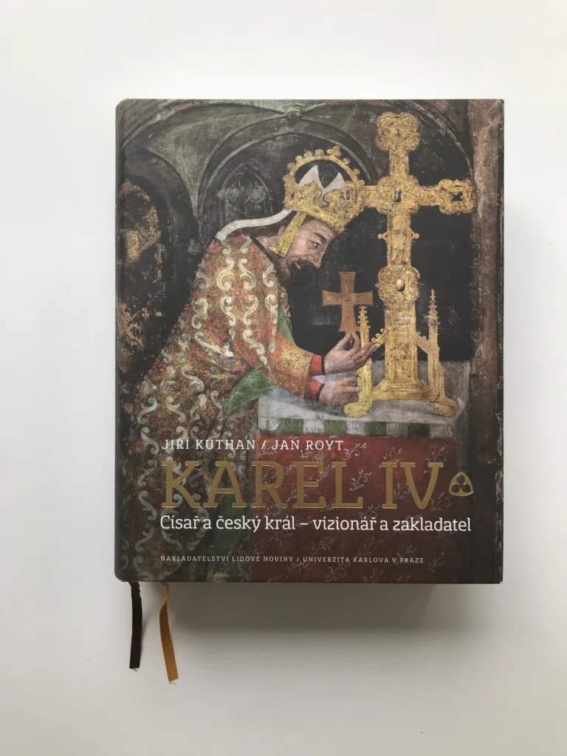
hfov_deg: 49.7
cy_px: 378
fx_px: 612
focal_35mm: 28
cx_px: 284
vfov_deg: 63.4
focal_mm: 3.99
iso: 32
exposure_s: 1/120
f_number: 1.8
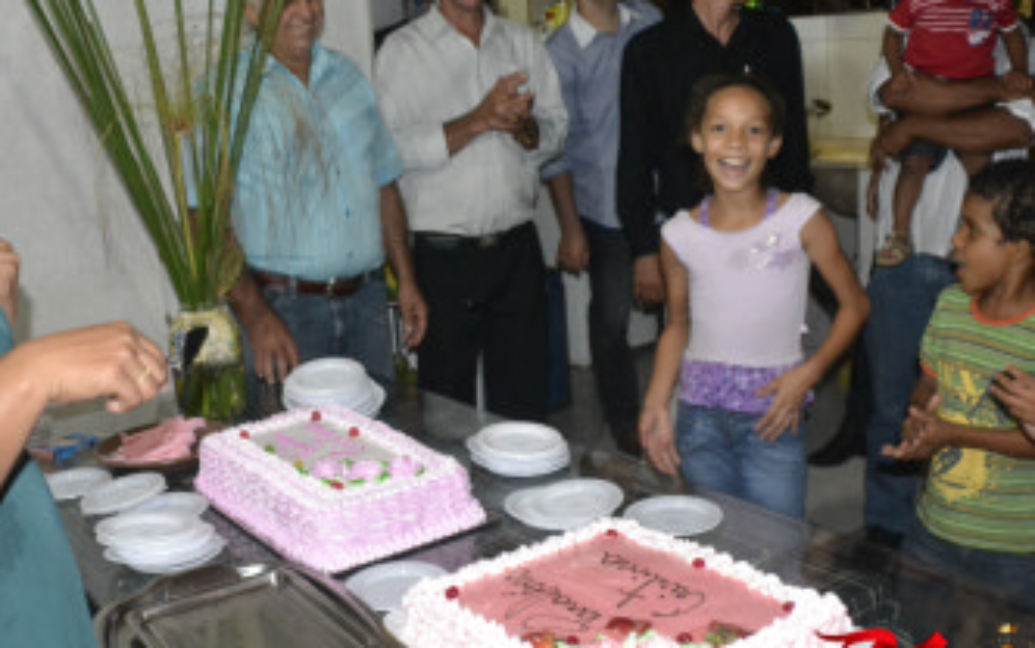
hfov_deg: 43.4
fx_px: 1298
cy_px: 319
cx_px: 474
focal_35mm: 46
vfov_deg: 28.0
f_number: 3.5
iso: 3200
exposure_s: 1/60
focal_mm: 20
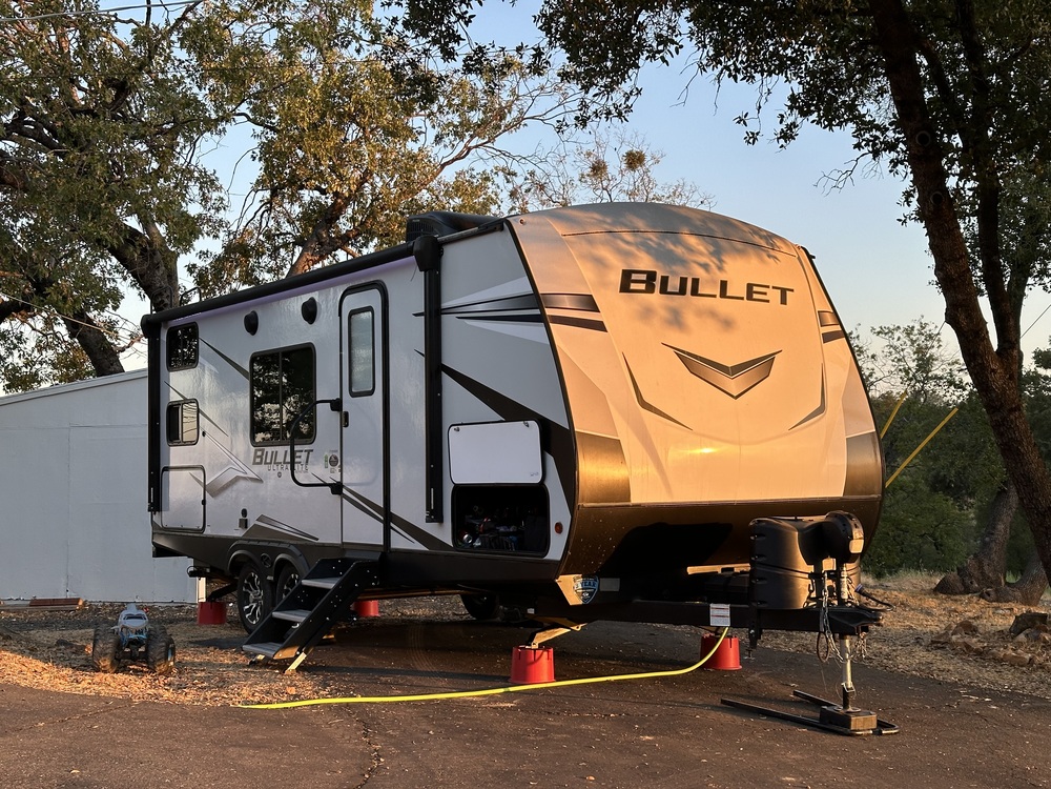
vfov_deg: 30.3
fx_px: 1457
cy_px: 394
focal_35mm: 48
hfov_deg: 39.7
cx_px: 526
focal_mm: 6.86
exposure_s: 1/577
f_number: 1.78
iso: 64
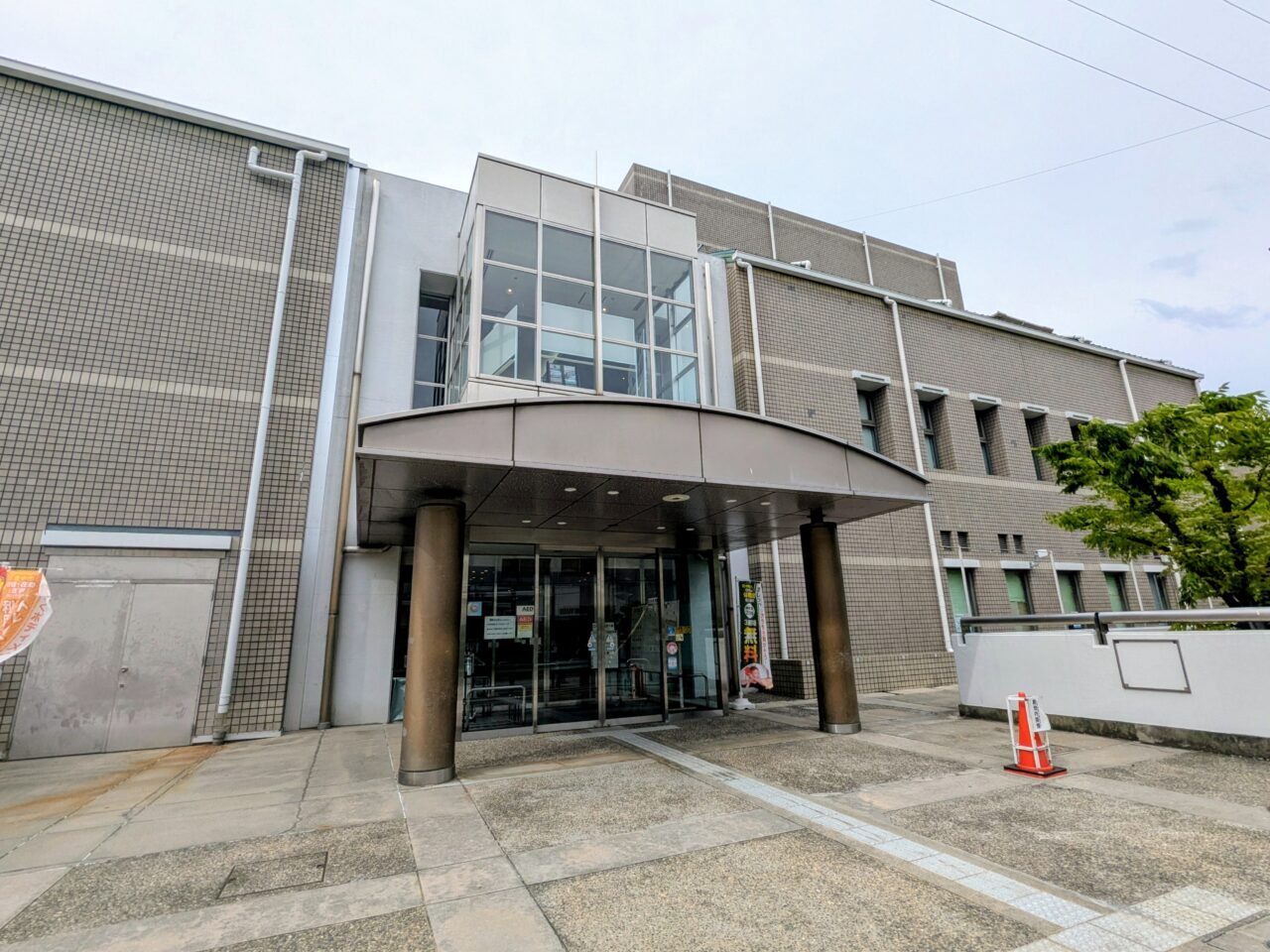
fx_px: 587
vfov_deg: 78.1
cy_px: 476
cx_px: 635
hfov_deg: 94.5
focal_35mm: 16
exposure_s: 1/1387
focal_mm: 2.35
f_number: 2.2
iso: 52
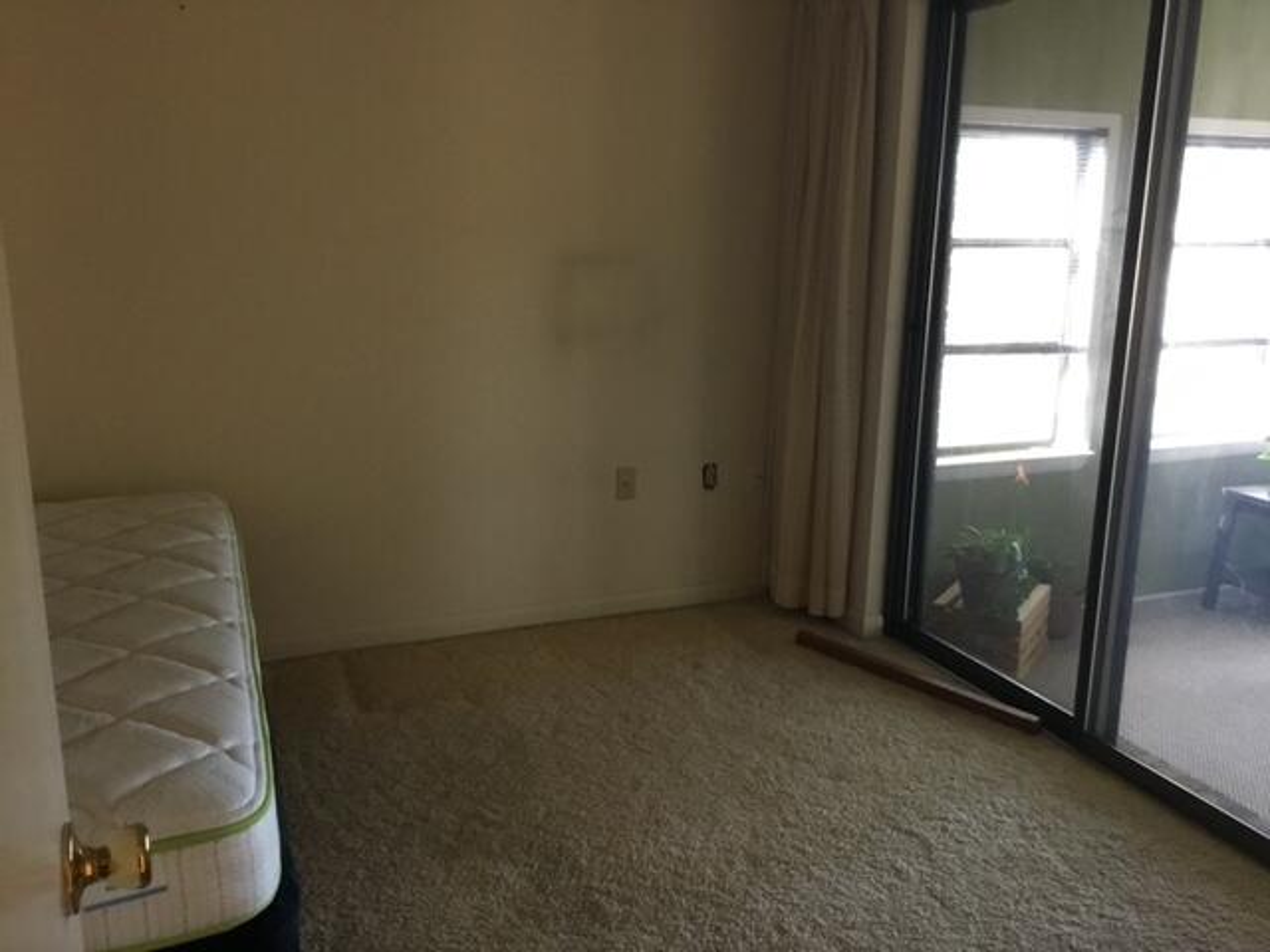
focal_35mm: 31
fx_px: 1137
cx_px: 635
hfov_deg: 58.4
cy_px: 476
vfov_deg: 45.4
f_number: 2.4
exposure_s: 1/20
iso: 200
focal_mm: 3.3
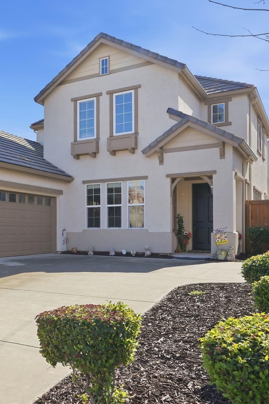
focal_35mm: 37
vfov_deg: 51.9
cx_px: -23
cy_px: 207
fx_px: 414
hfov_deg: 32.0
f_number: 8
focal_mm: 24
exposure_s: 1/500
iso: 400
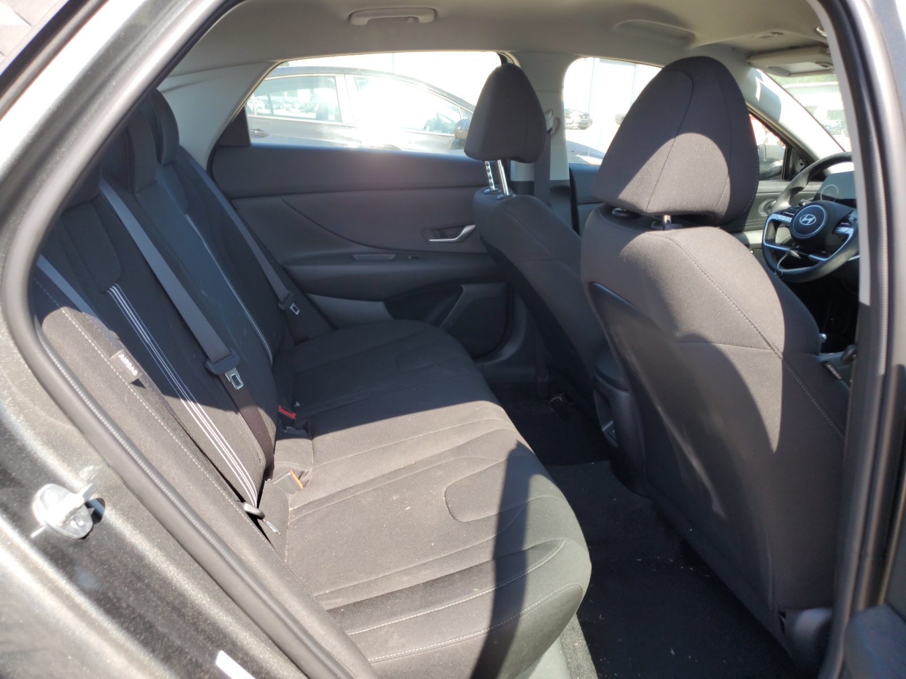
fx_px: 680
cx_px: 453
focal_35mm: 26
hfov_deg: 67.3
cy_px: 340
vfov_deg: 53.1
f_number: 1.5
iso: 50
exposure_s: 1/417
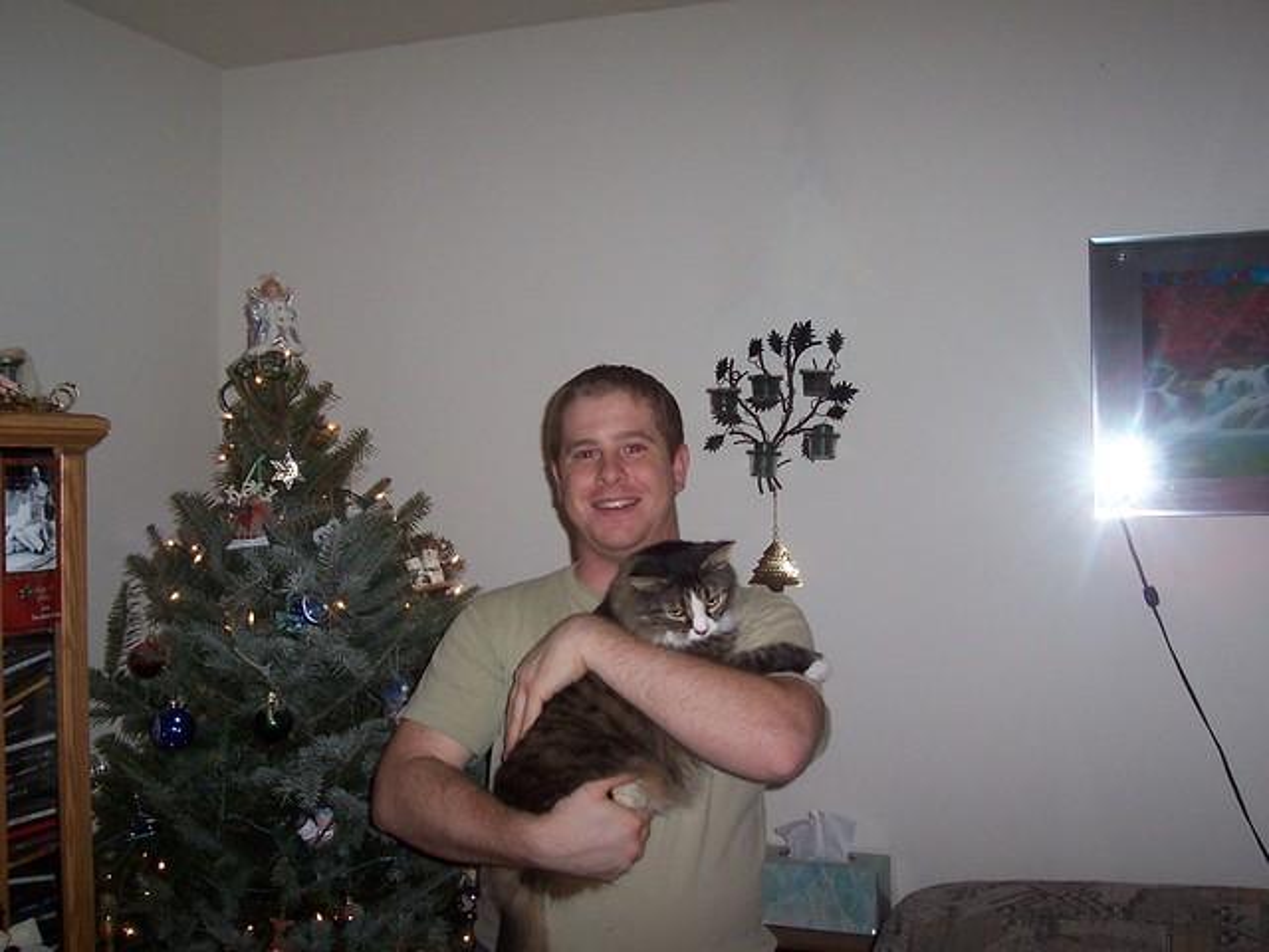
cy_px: 476
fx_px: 1356
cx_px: 634
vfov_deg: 38.7
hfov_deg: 50.1
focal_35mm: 37
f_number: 2.8
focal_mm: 5.6
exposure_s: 1/60
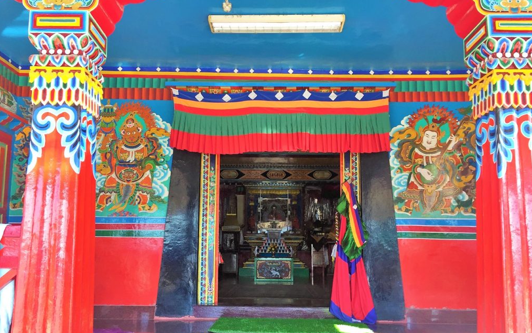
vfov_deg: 40.5
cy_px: 197
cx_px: 266
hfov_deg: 61.2
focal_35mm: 31
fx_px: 450
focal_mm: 4.15
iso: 40
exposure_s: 1/100
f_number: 2.2
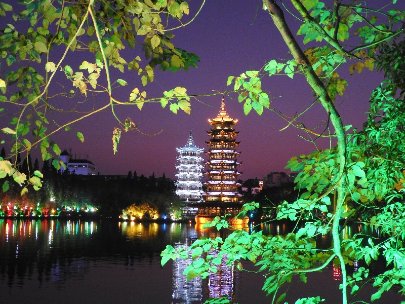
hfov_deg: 42.1
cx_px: 202
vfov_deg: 32.2
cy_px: 152
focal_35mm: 45
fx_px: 526
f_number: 4
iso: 800
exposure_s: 1/6
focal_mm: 8.1
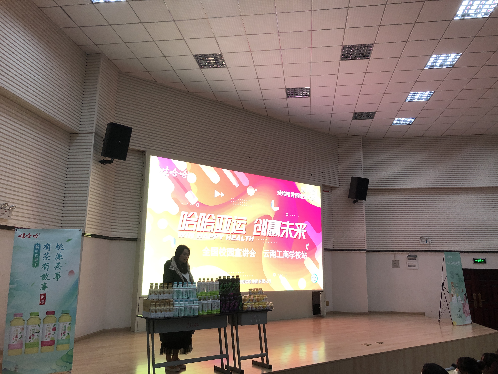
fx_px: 403
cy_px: 187
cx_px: 249
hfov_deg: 63.4
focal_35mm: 28
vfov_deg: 49.7
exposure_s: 1/34
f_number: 1.8
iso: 25
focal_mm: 4
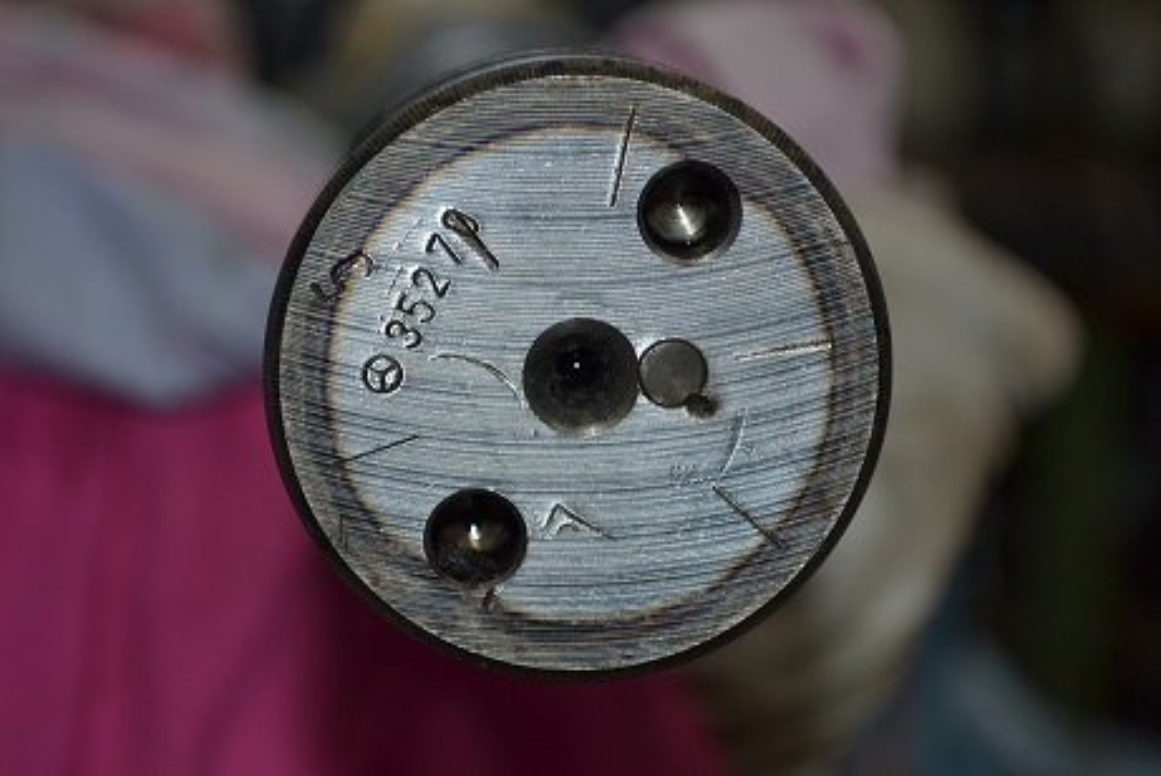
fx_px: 2662
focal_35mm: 82
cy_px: 388
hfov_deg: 24.6
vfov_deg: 16.6
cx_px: 580
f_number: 5.6
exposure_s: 1/30
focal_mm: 55
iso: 280
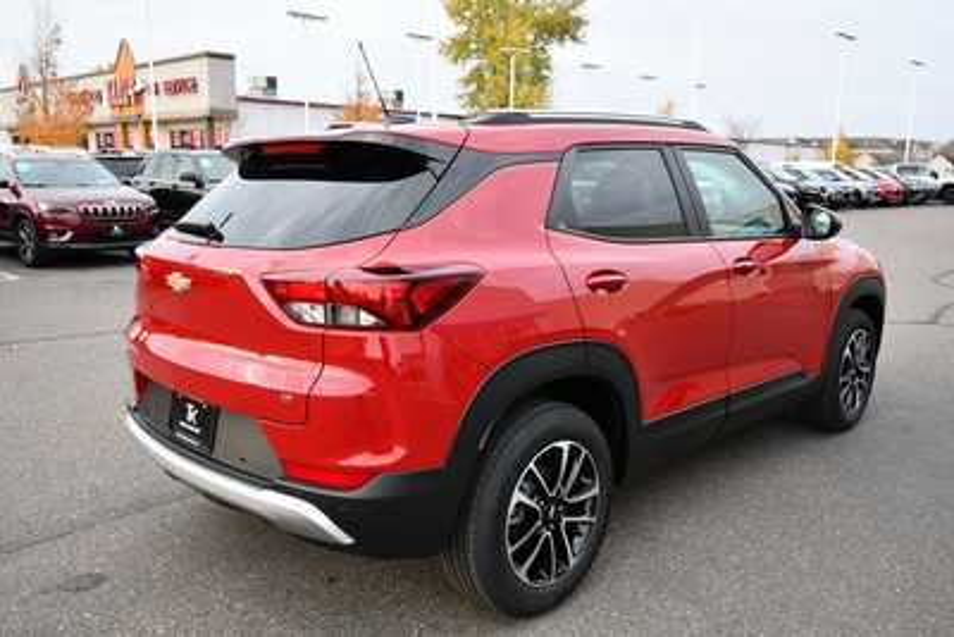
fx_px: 795
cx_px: 477
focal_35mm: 30
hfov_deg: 61.9
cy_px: 318
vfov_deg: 43.6
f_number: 5.6
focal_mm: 20
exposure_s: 1/250
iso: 800
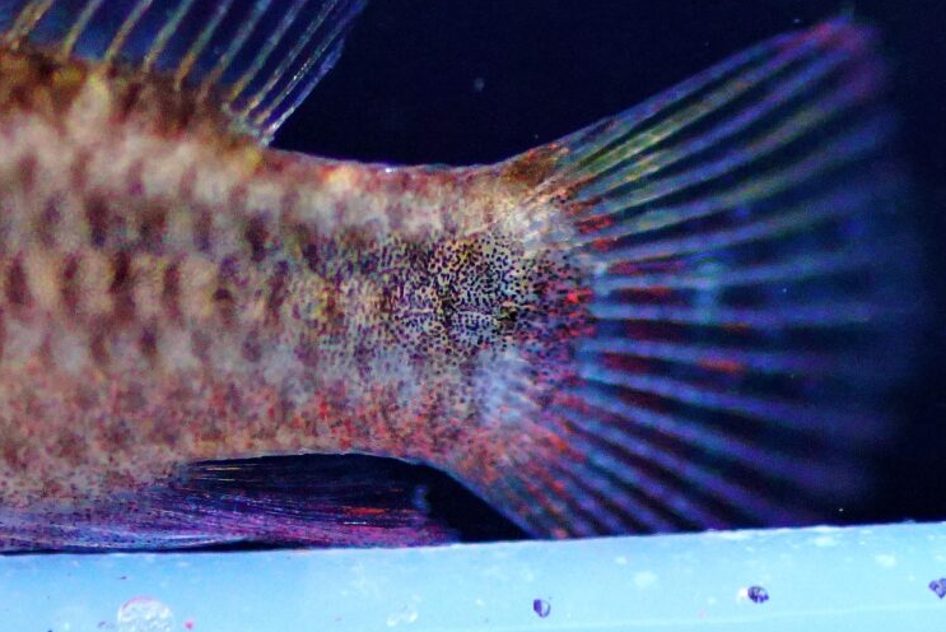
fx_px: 12223
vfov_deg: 3.0
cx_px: -327
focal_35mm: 465
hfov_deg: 4.4
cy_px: -249
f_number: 2.8
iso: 3200
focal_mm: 90
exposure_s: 1/640
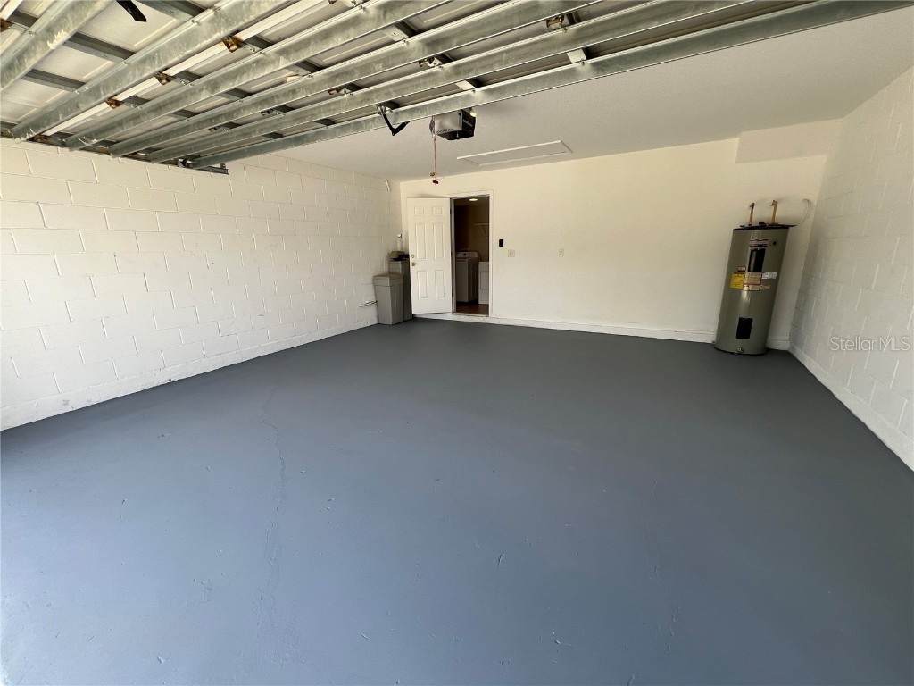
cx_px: 457
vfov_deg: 89.9
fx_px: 343
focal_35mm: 13
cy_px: 343
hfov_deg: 106.2
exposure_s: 1/182
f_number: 1.8
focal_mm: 1.57
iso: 32
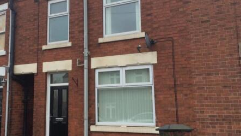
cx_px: 87
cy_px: 66
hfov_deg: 46.9
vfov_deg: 27.7
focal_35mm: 43
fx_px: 275
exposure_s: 1/60
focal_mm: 4.12
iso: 40
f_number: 2.2
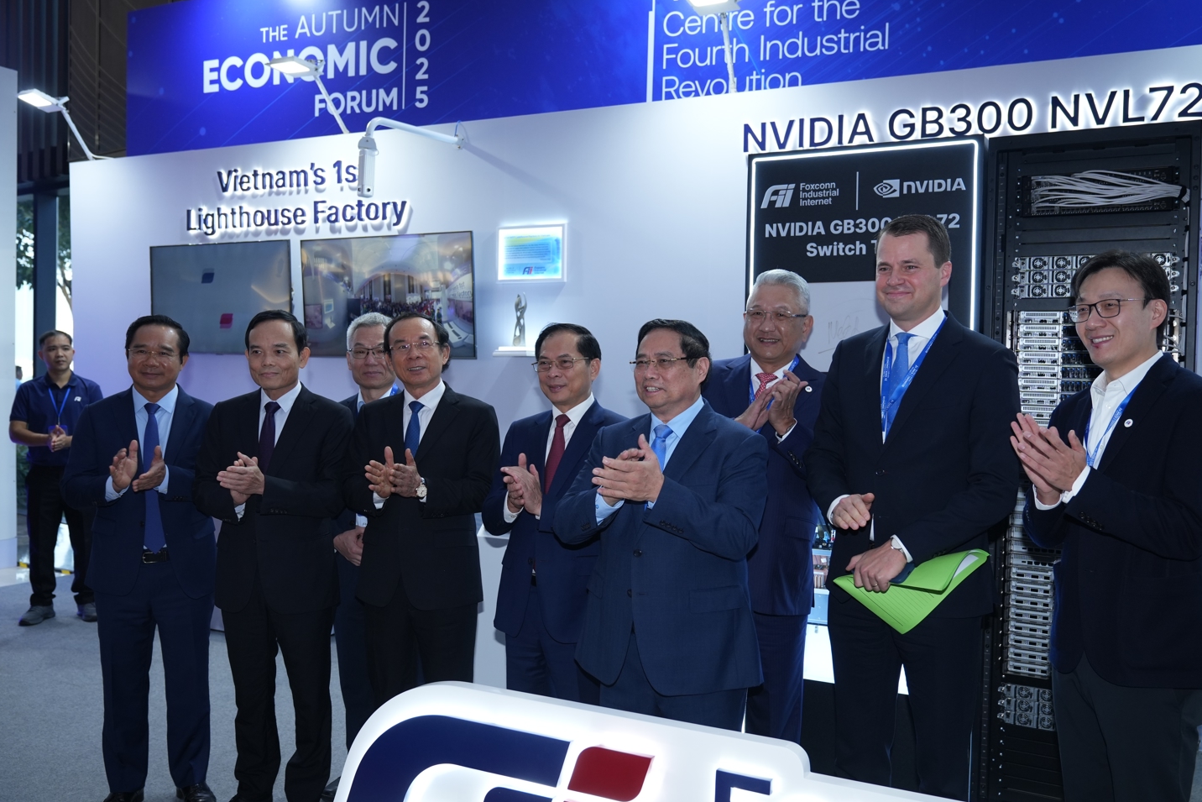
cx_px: 609
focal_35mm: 31
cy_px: 407
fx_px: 1035
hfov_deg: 60.3
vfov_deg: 42.3
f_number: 4
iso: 1000
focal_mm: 30
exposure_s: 1/200
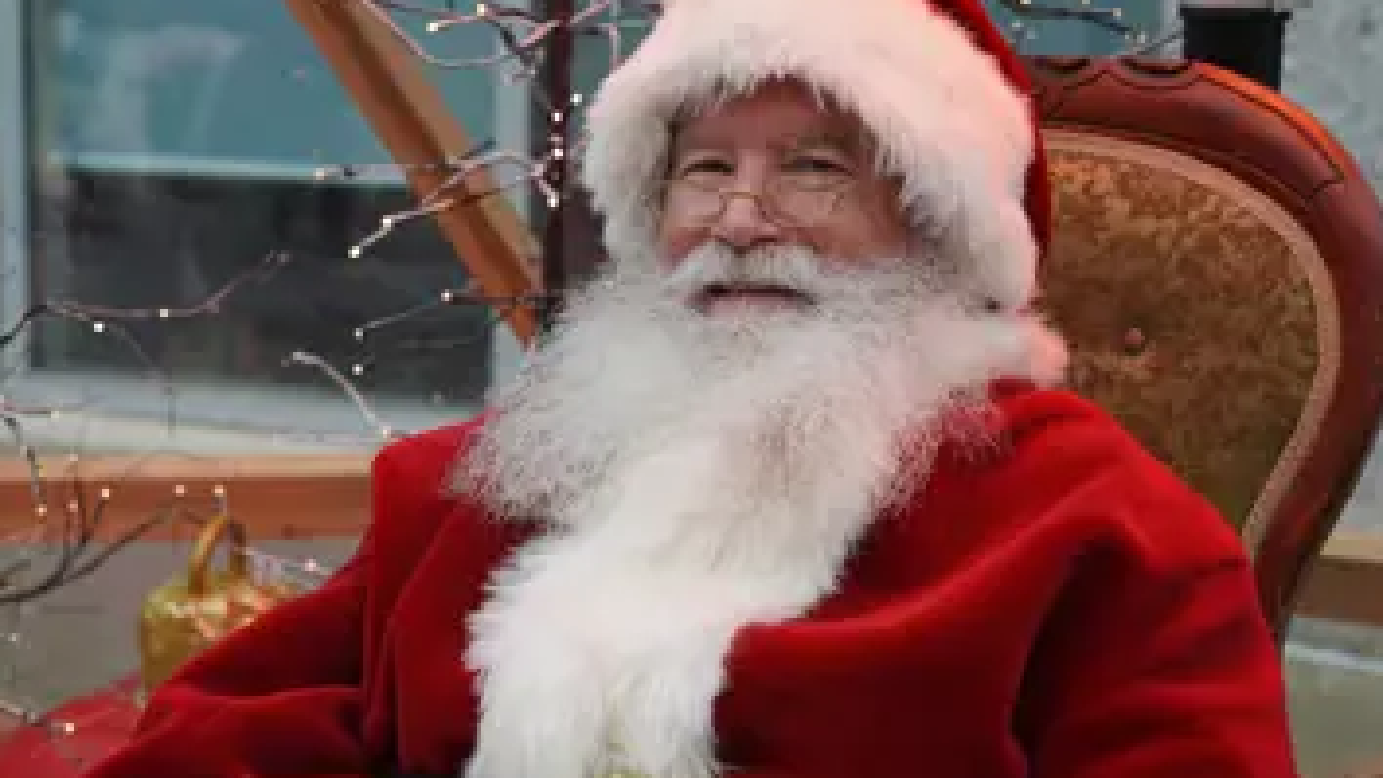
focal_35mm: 59
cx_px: 672
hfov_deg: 35.5
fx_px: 2163
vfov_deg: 20.4
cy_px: 416
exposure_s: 1/160
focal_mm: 50
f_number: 4
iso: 2500
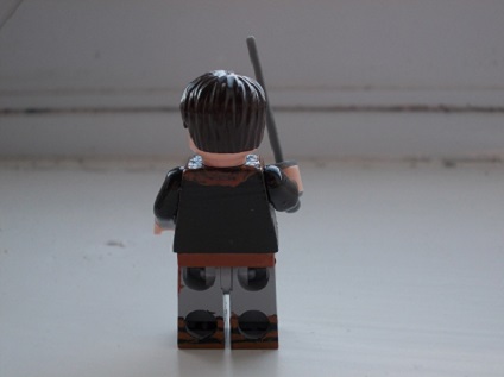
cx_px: 252
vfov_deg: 28.5
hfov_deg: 37.5
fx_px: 742
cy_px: 188
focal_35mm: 51
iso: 80
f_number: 3.6
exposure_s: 1/30
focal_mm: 7.2
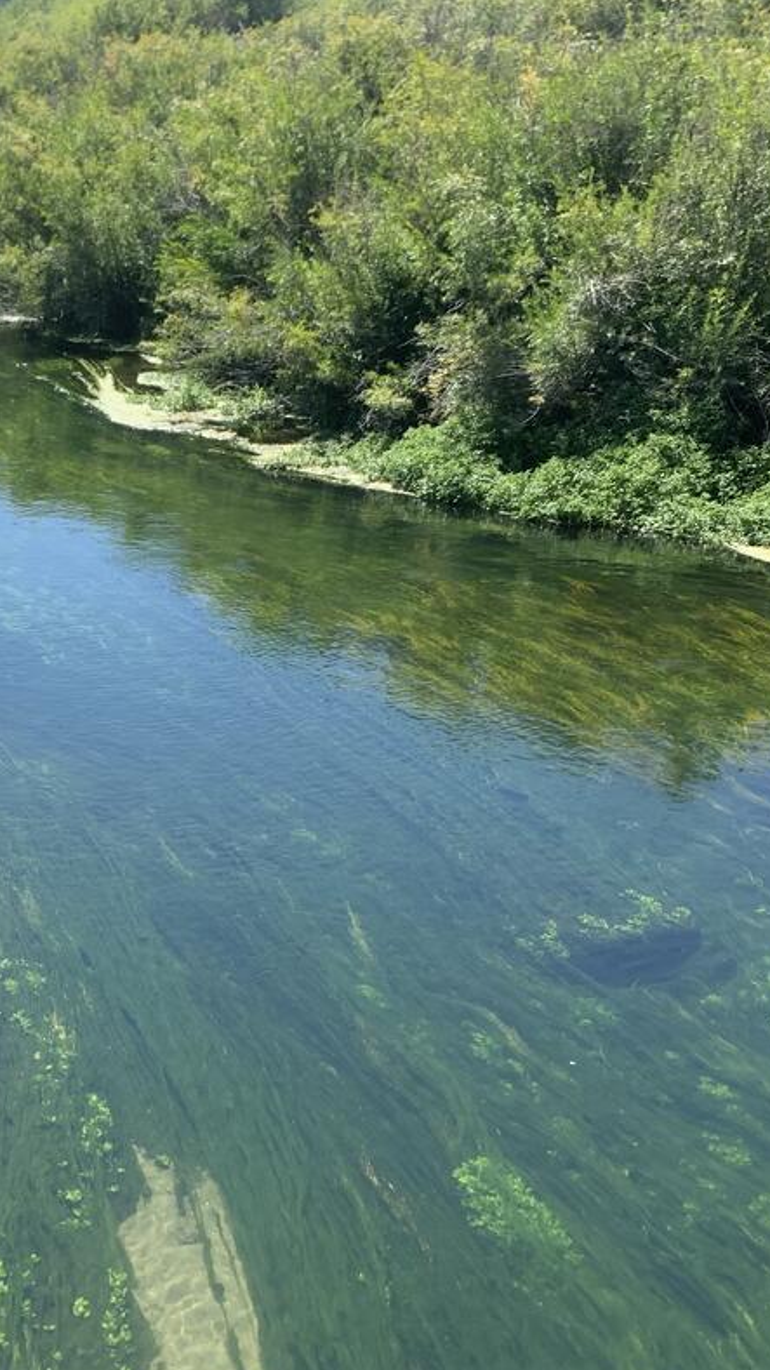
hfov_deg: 23.7
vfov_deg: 42.8
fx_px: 1743
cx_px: -21
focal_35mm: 48
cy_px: 756
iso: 25
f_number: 1.8
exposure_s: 1/1065
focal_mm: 4.25
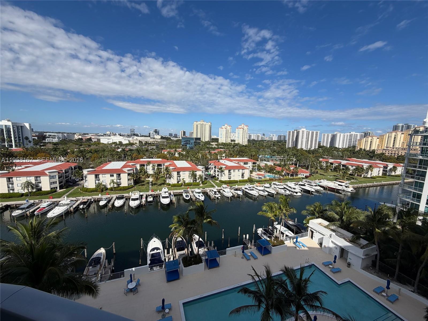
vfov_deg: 85.7
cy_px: 160
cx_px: 214
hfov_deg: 102.1
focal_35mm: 14
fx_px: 173
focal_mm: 2.22
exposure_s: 1/1368
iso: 20
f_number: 2.2
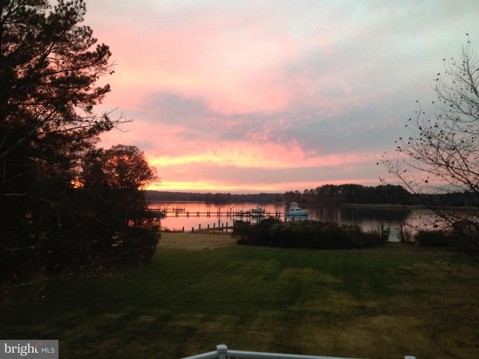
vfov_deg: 40.7
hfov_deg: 52.6
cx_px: 240
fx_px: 484
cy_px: 180
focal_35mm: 35
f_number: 2.4
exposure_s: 1/20
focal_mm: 4.28
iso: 200
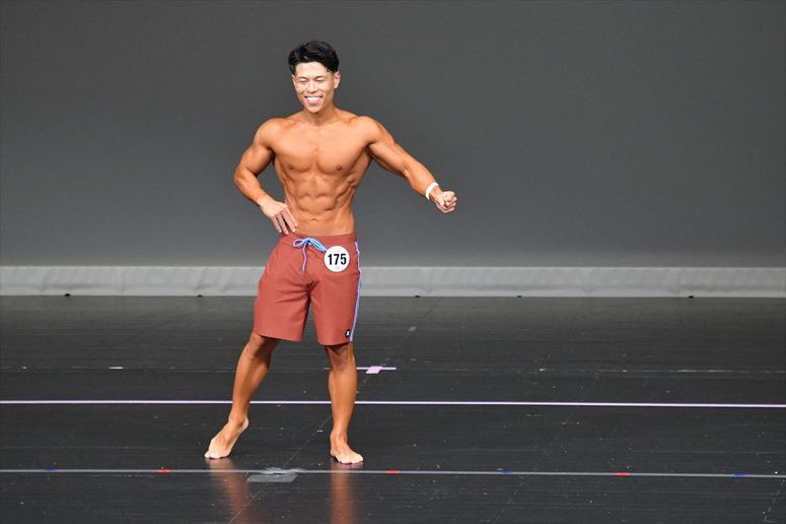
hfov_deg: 6.0
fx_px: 7529
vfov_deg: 4.0
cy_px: 262
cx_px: 393
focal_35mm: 345
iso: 5000
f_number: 5.6
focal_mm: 230
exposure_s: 1/400
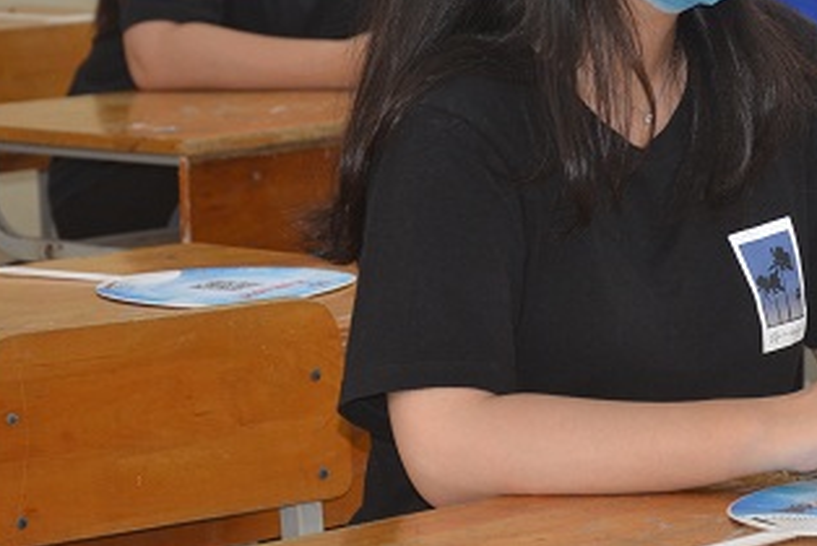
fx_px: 4997
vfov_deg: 6.3
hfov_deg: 9.3
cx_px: 742
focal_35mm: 220
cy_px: 103
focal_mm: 70
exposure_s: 1/60
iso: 400
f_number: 5.3
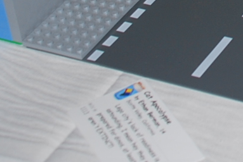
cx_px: 445
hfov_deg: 10.6
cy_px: -223
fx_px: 1229
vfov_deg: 7.1
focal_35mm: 182
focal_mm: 24
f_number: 4
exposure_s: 1/125
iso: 100
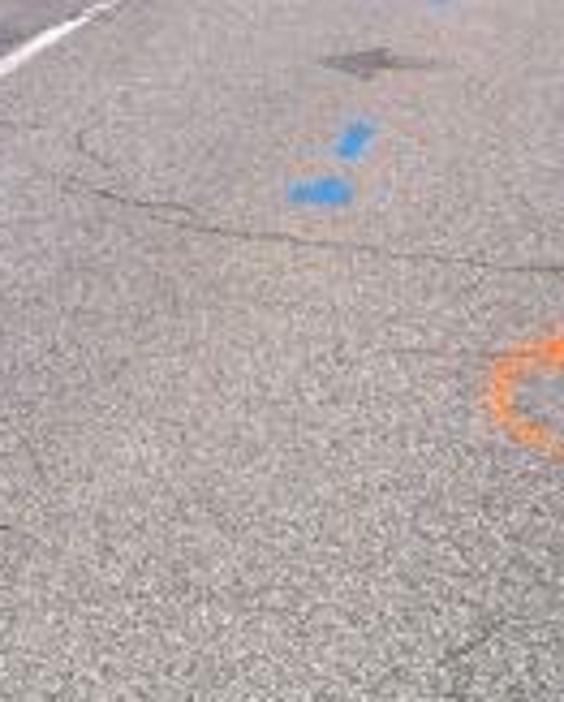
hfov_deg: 18.3
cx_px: 314
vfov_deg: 22.5
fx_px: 1748
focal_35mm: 84
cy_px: 172
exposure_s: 1/2155
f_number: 2.8
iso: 80
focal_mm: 3.85
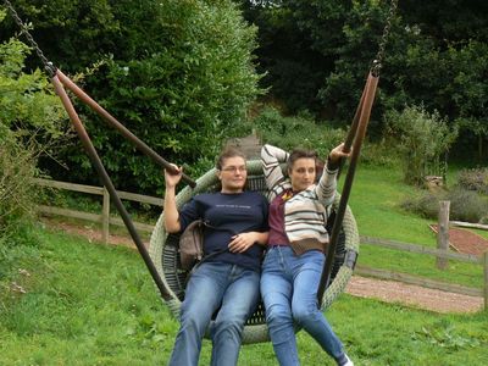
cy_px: 183
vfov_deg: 21.0
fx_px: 987
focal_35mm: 70
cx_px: 244
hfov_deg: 27.8
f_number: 5.6
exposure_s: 1/125
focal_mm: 11.6
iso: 80
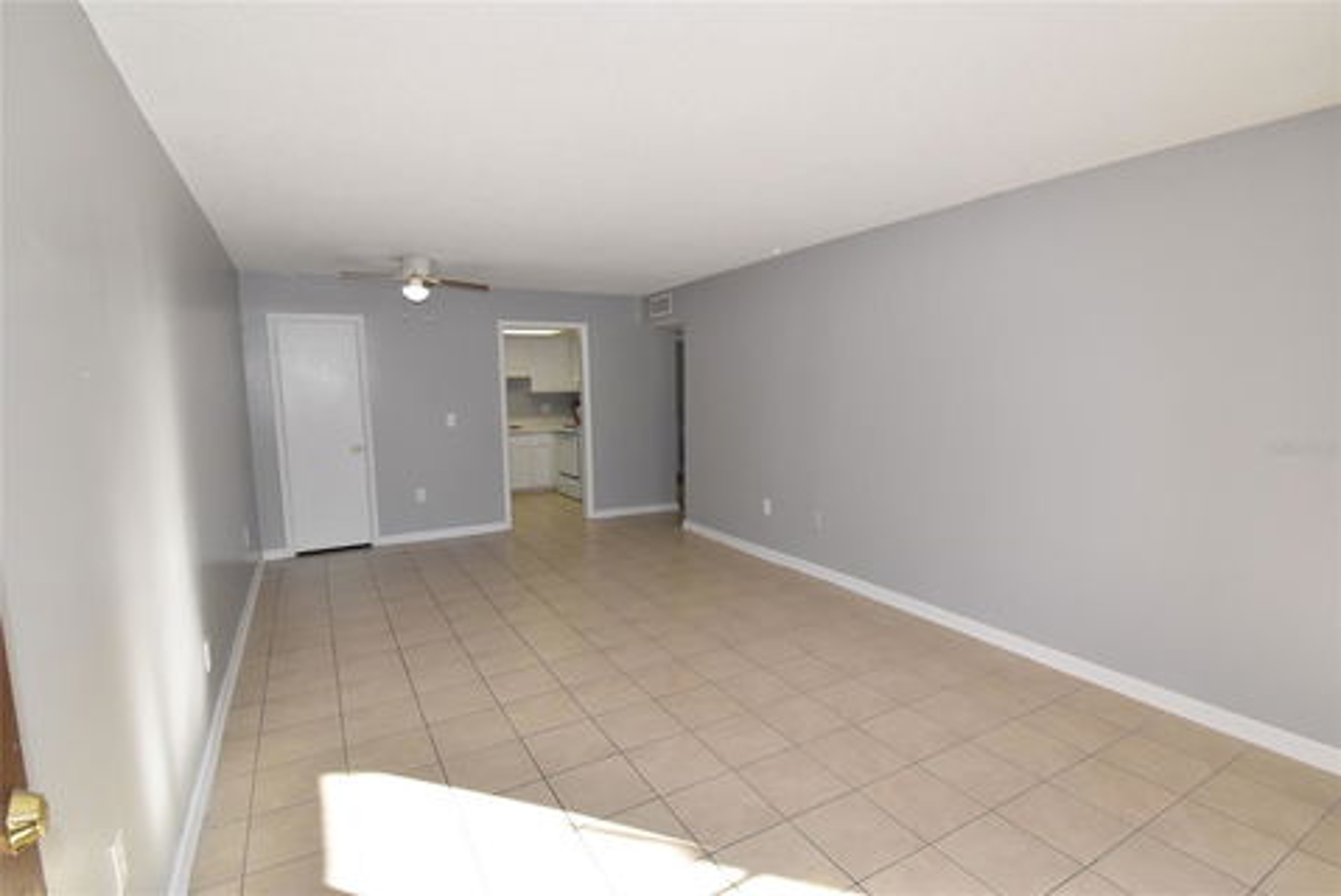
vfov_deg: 72.1
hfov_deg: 94.9
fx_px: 615
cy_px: 448
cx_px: 670
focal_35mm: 16
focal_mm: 11
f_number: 11
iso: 1600
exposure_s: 1/200
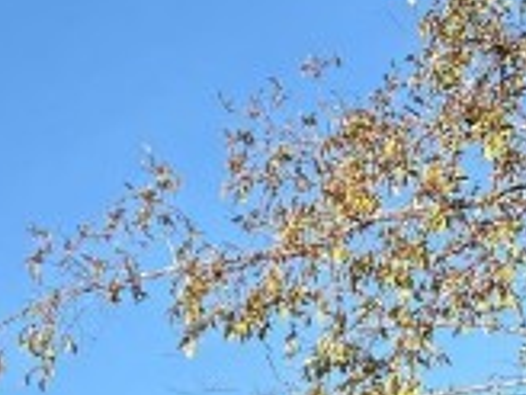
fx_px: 2462
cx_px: -696
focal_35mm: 162
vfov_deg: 8.2
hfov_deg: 10.6
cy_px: 1034
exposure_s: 1/1484
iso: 50
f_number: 1.6
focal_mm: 5.96
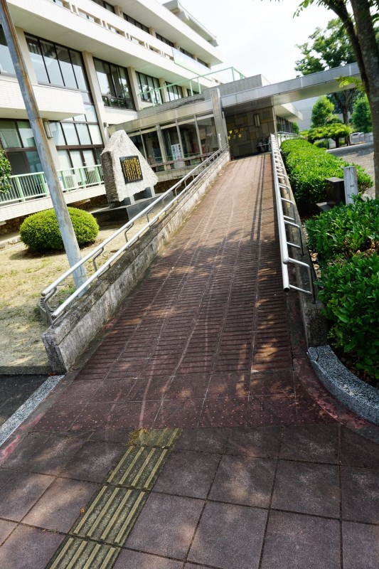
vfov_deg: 73.8
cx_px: 190
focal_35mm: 24
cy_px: 284
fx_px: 379
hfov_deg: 53.1
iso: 100
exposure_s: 1/100
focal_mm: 16
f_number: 9
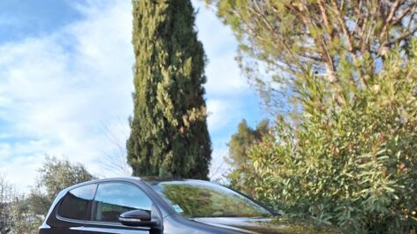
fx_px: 376
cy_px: 268
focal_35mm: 34
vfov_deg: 30.3
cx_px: 211
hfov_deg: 58.0
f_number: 1.8
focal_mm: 5.54
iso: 40
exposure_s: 1/833
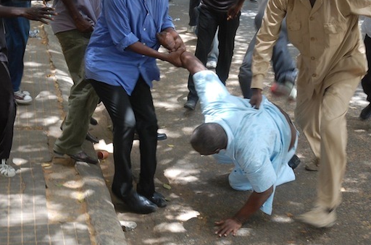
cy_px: 122
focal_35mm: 66
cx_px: 183
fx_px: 675
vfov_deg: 20.6
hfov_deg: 30.7
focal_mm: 35
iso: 400
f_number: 4.5
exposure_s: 1/80
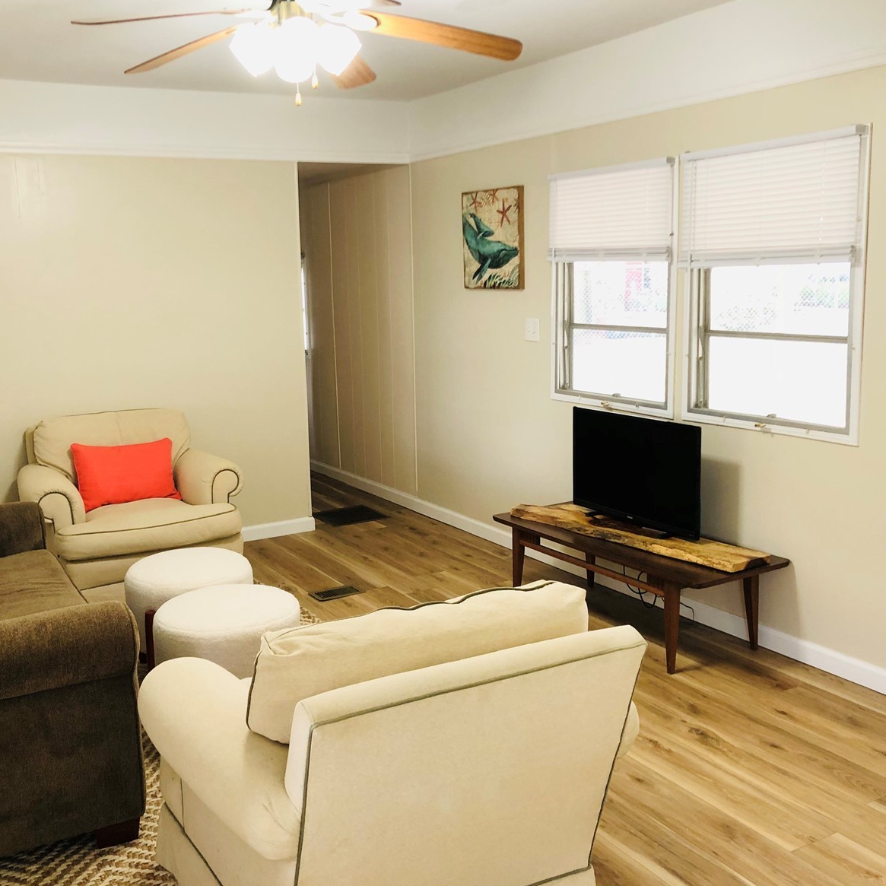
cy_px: 440
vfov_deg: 48.5
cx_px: 385
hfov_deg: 48.3
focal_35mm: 34
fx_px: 985
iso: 40
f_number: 1.8
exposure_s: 1/20
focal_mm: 3.99
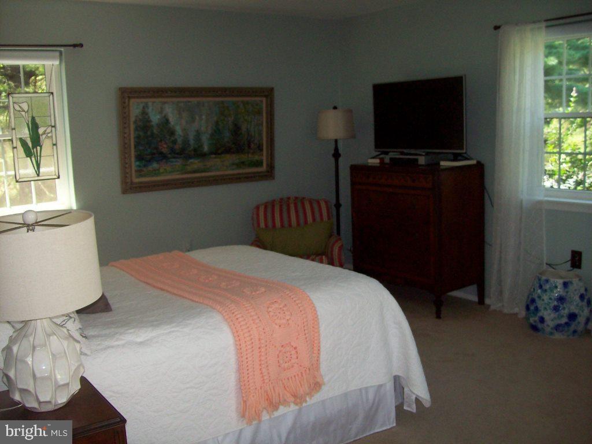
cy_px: 222
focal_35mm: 36
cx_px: 296
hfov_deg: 51.4
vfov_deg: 39.7
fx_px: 616
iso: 80
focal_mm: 6
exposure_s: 1/64
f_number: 2.7
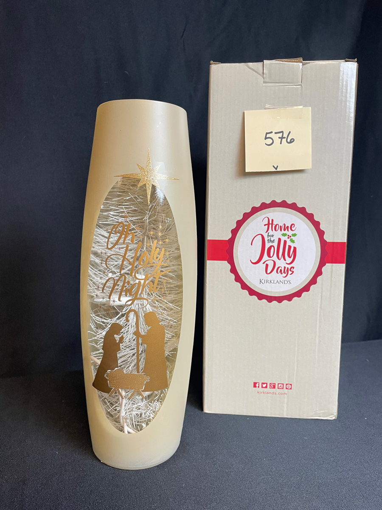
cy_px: 255
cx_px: 191
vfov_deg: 67.3
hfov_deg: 53.1
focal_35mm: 26
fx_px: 383
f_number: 1.6
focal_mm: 4.2
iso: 125
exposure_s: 1/60
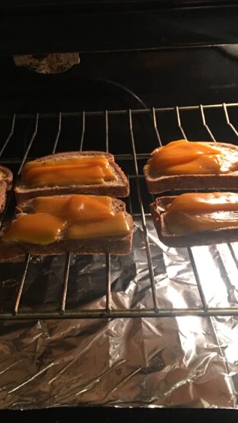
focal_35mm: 43
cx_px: 86
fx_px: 483
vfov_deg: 47.4
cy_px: 213
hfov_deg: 27.6
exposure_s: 1/15
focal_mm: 4.15
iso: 125
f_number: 2.2
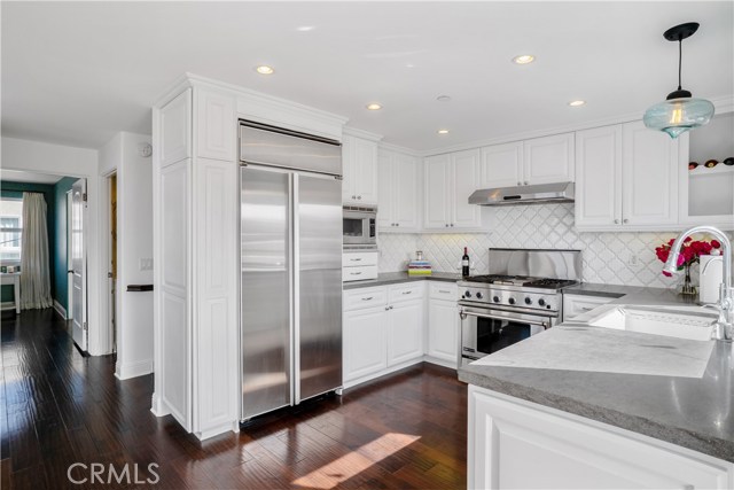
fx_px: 367
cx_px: 367
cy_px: 245
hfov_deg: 90.0
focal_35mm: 18
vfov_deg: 67.4
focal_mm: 18
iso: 200
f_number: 8
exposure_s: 1/320
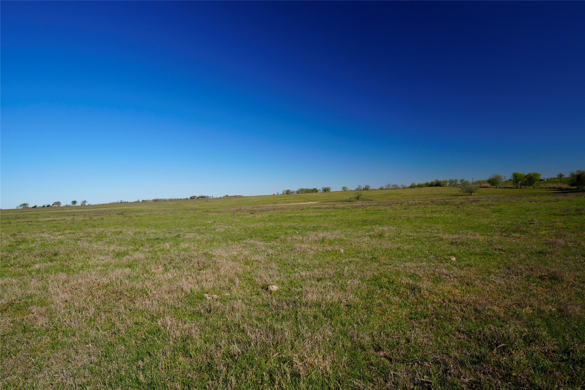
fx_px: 285
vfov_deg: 68.7
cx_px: 292
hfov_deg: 91.5
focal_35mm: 18
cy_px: 195
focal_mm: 11.7
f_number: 9
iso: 100
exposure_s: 1/125
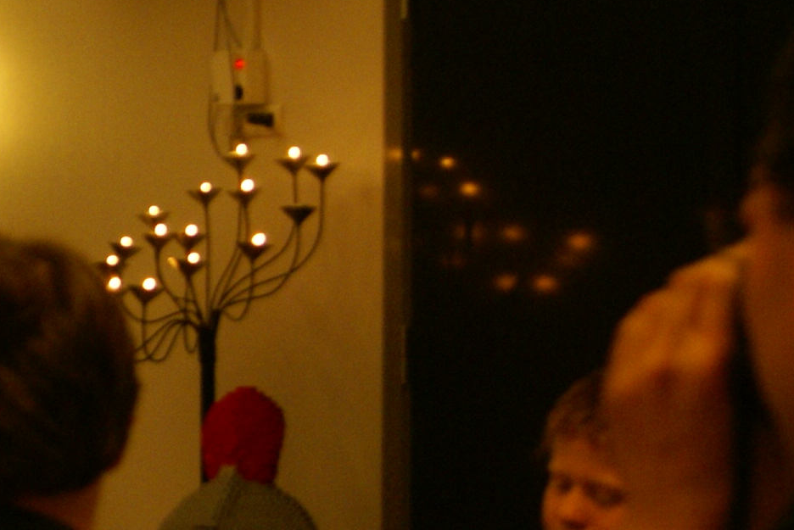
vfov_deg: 10.5
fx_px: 2868
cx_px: -237
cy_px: 164
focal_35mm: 130
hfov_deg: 15.0
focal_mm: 28
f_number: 4
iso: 400
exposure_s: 1/20
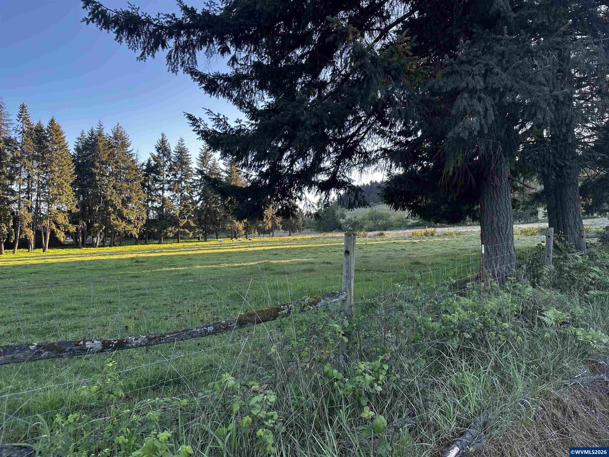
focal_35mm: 24
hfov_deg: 71.6
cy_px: 228
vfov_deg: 56.8
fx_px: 422
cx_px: 304
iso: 80
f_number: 1.78
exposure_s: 1/247
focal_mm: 6.86
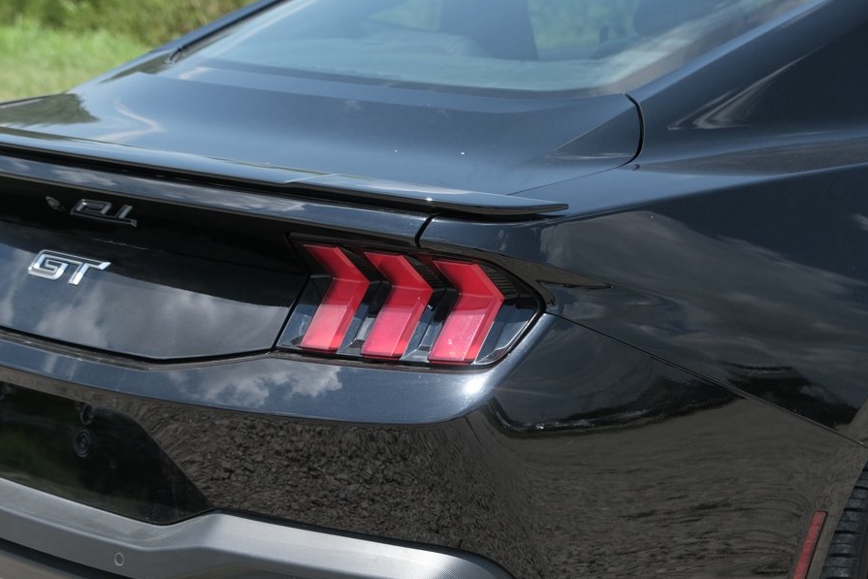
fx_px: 2291
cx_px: 409
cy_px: 319
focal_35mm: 95
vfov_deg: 14.4
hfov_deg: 21.5
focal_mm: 55
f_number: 5
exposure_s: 1/500
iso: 160
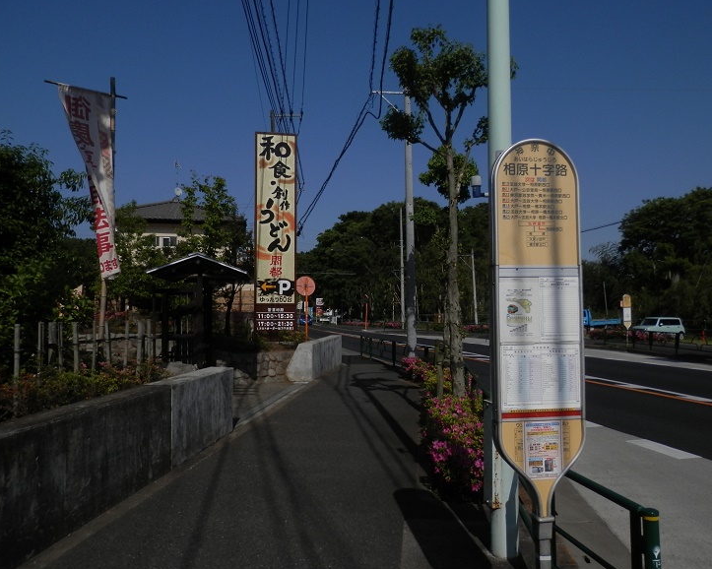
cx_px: 373
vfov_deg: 53.2
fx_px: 569
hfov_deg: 64.0
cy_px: 285
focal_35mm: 27
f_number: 8.7
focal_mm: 4.5
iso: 80
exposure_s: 1/500
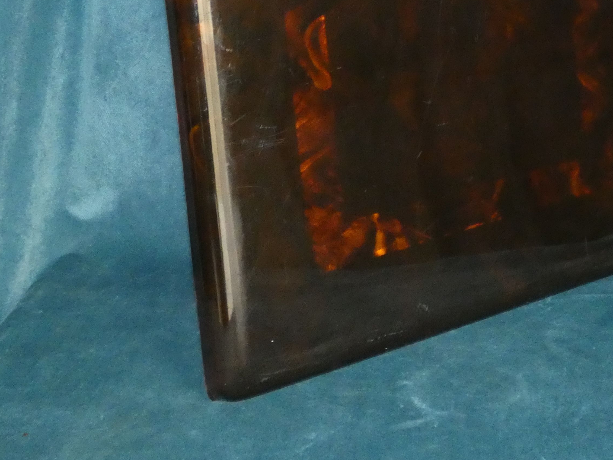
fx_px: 1151
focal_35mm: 65
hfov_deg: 29.5
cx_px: 424
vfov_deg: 21.6
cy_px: -26
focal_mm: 5.3
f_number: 3.3
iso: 800
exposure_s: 1/60
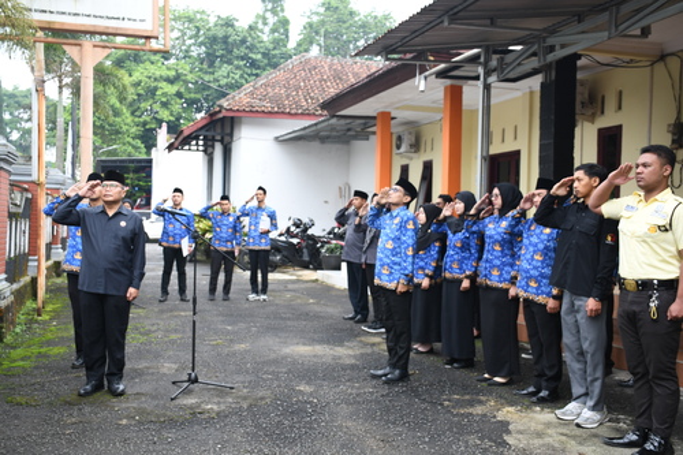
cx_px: 342
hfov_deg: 49.6
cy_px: 228
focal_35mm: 39
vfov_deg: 34.2
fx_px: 740
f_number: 5
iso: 250
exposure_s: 1/60
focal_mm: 26
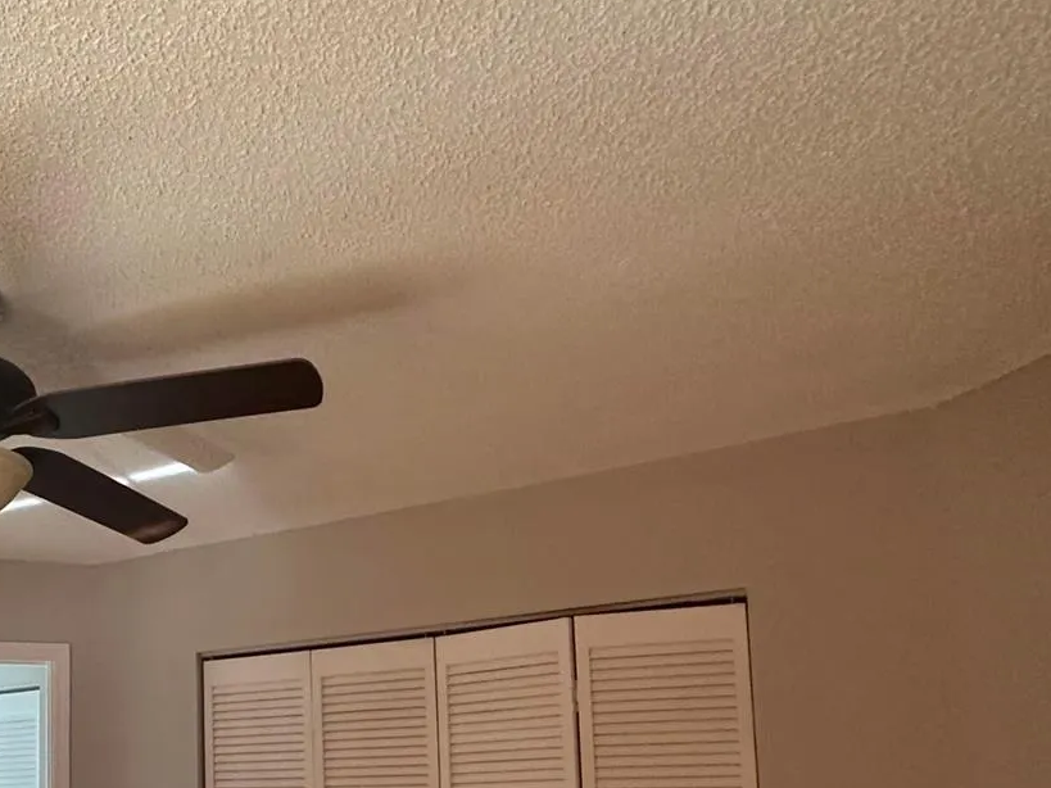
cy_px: 721
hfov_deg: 44.8
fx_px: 1063
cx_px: 4
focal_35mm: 35
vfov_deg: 37.8
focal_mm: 2.22
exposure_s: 1/99
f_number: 2.2
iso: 320
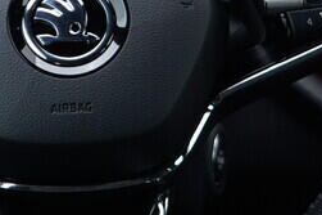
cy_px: 28
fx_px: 1314
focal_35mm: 147
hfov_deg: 13.9
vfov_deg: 9.3
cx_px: 81
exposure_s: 1/40
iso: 160
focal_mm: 24
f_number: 2.8
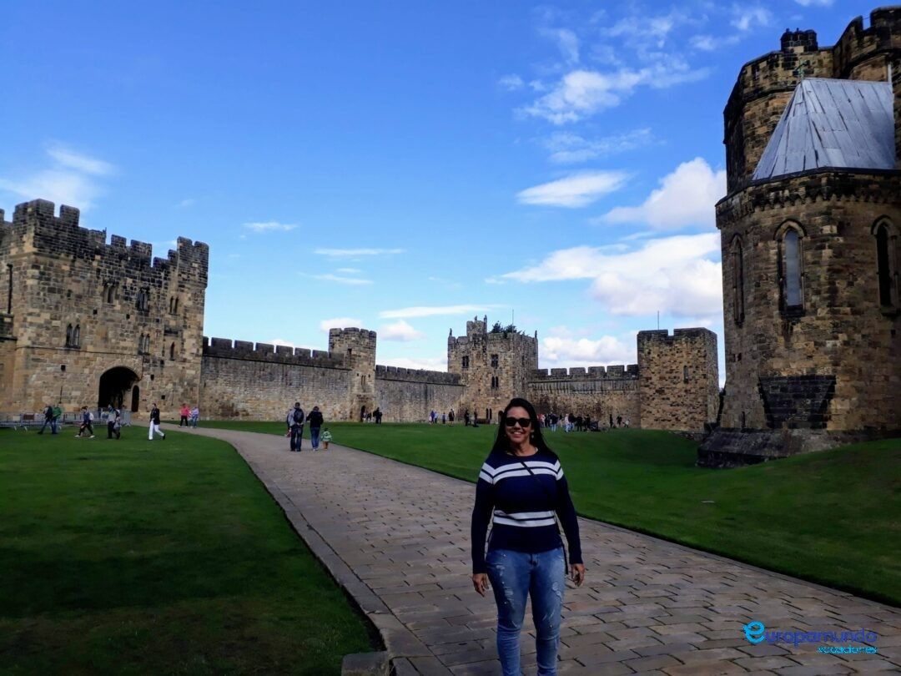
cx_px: 450
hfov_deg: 65.3
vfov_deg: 51.4
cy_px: 338
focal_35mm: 27
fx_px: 703
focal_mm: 3.6
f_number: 1.9
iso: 40
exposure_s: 1/1481
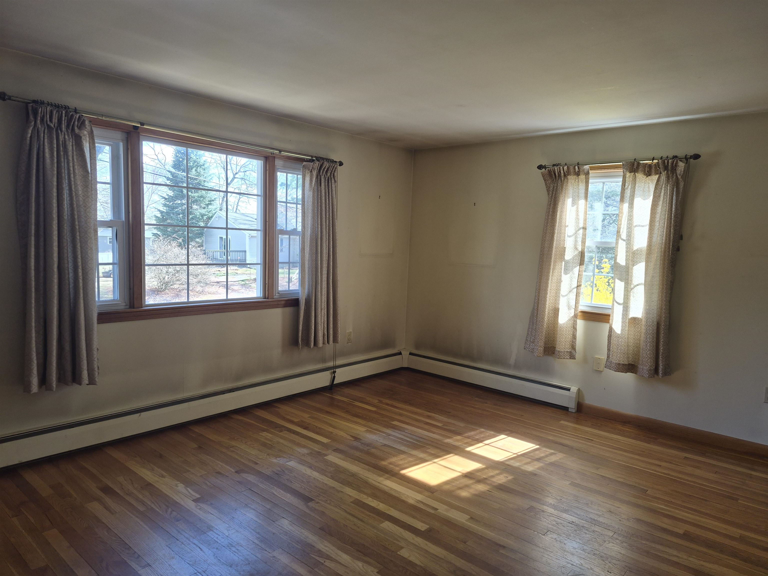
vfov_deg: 58.9
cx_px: 384
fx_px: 510
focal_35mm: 23
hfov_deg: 73.9
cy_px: 288
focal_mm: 5.4
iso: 50
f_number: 1.8
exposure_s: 1/180
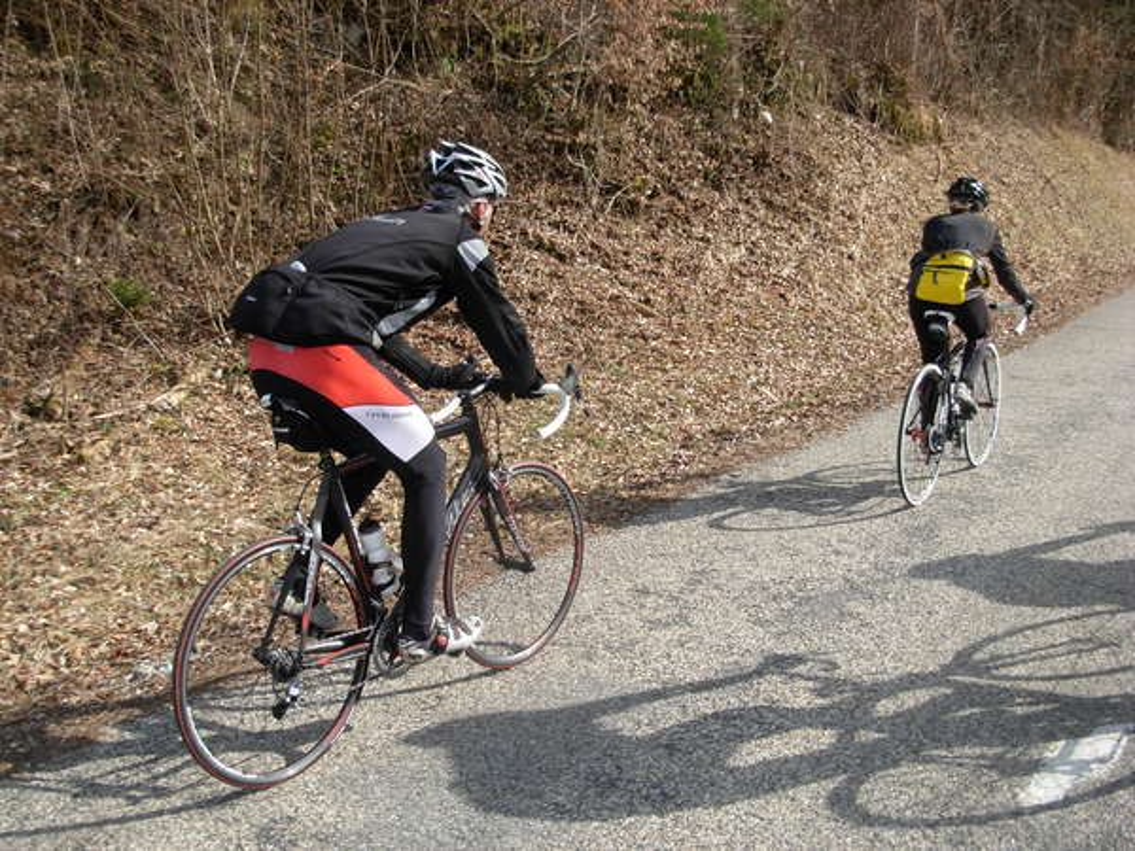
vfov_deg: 37.7
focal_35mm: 38
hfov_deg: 49.0
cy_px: 426
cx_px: 568
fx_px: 1246
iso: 79
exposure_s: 1/645
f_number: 2.9
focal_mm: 6.3
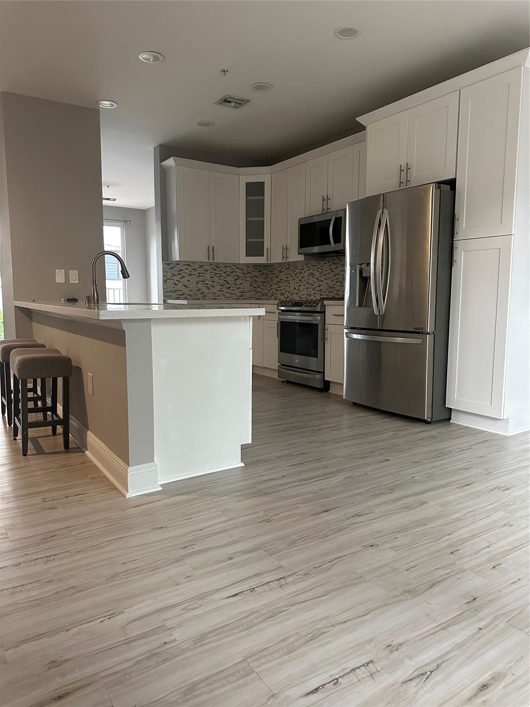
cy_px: 354
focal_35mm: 24
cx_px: 265
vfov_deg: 71.6
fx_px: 490
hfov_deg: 56.8
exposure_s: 1/60
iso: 320
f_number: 1.78
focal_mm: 6.86
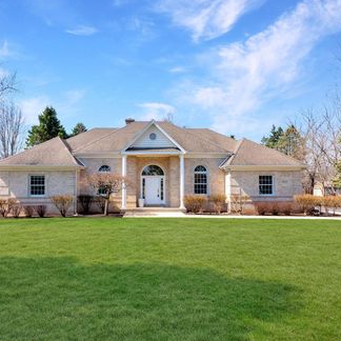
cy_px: 173
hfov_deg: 70.3
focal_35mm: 22
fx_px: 241
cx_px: 154
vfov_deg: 70.5
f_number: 13
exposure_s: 1/500
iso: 800
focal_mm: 11
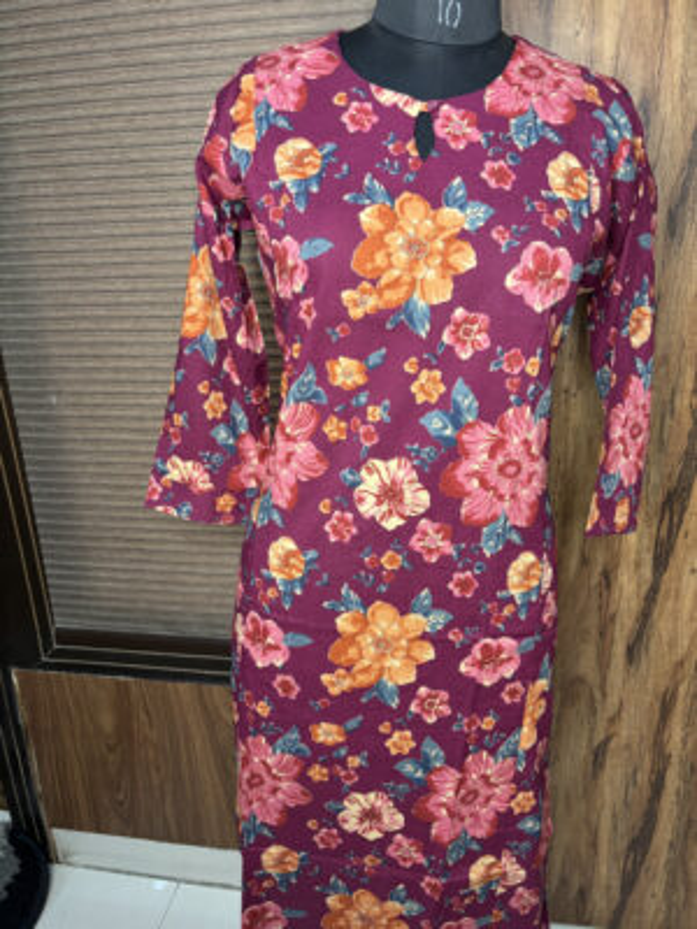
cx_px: 348
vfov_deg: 67.3
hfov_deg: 53.1
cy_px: 464
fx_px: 698
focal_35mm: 26
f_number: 1.6
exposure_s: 1/50
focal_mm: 5.96
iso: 160
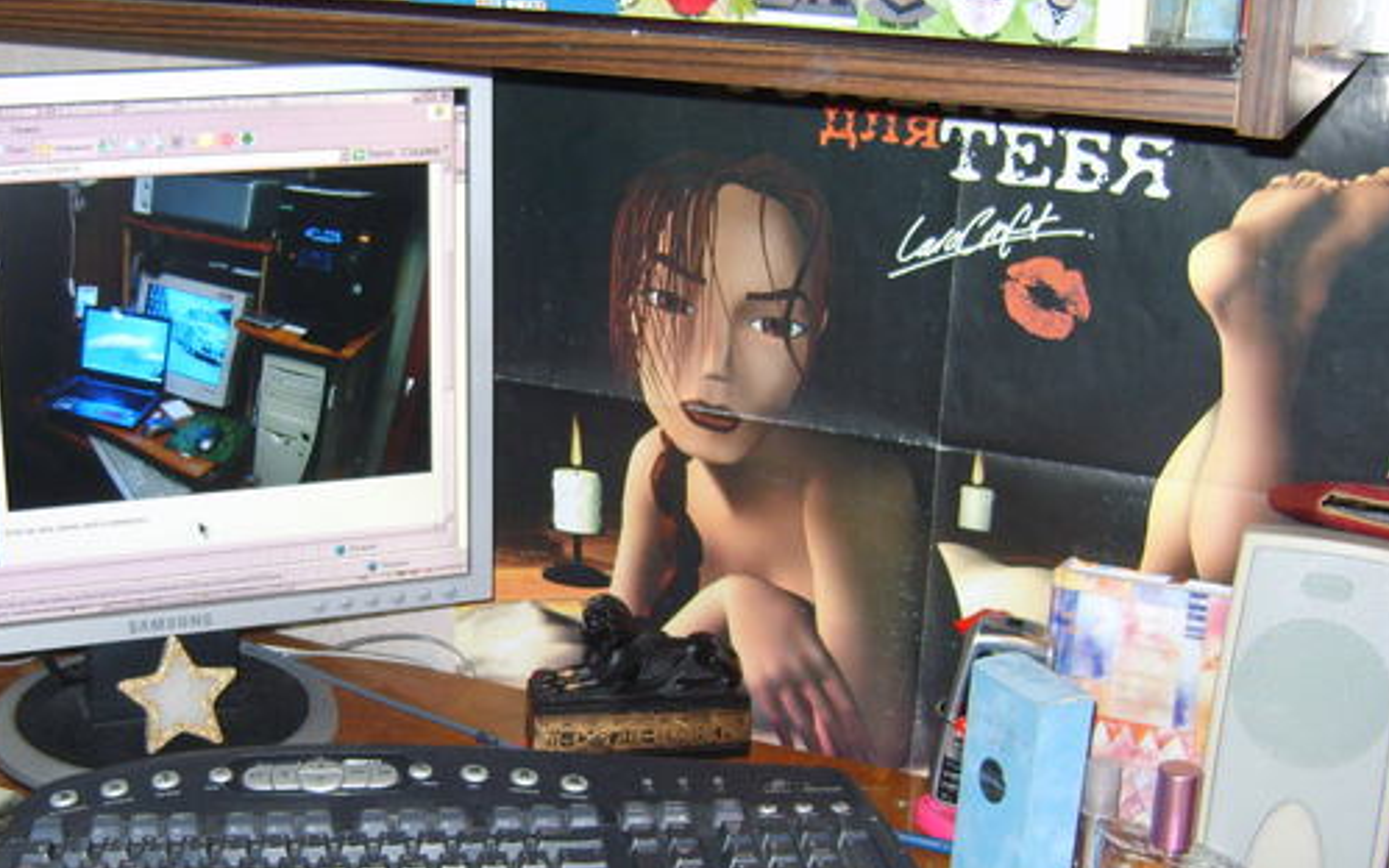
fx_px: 1969
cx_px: 559
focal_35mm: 52
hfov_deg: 38.7
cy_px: 541
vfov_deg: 24.8
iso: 100
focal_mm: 7.4
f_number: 2.8
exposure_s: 1/30
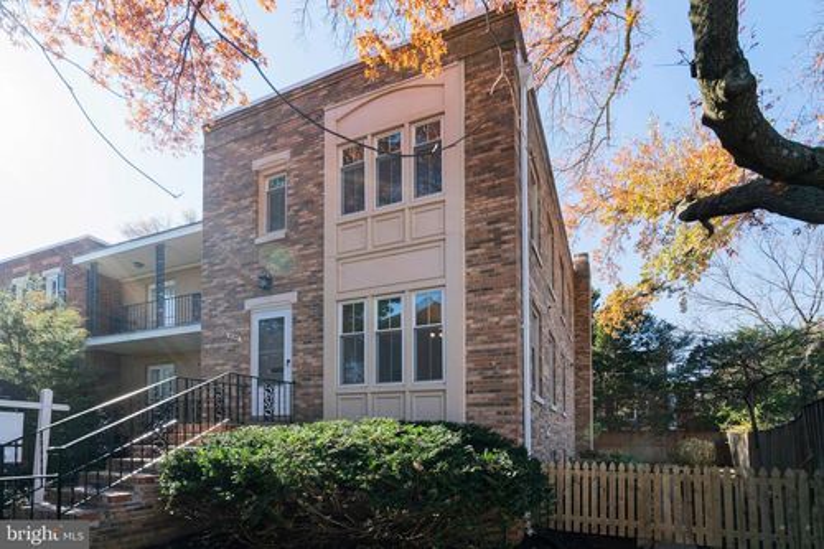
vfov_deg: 73.7
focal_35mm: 16
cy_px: 274
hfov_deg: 96.8
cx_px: 412
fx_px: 366
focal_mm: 16
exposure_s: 1/800
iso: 1250
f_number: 8
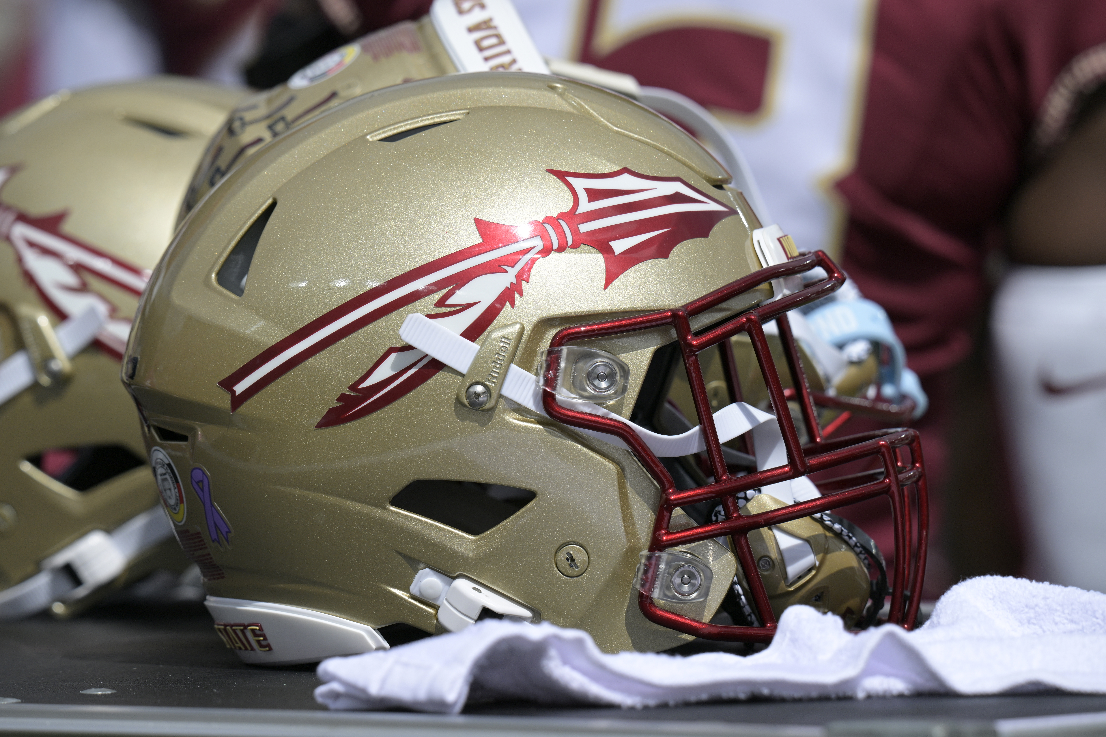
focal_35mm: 320
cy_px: 368
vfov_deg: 4.3
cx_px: 553
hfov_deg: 6.4
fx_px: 9830
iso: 360
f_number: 7.1
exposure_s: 1/1600
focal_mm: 320
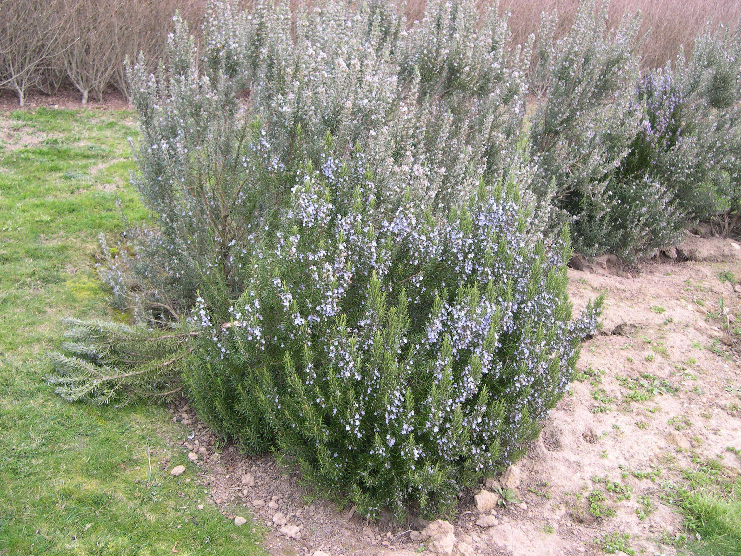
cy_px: 278
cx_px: 370
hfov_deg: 49.0
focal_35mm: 38
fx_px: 813
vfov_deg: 37.7
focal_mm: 8
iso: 100
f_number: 2.8
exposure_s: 1/84
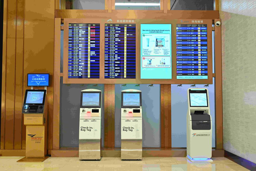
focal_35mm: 44
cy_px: 86
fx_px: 313
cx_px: 128
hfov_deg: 44.5
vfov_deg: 30.5
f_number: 6.3
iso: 2000
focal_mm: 44
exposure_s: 1/80
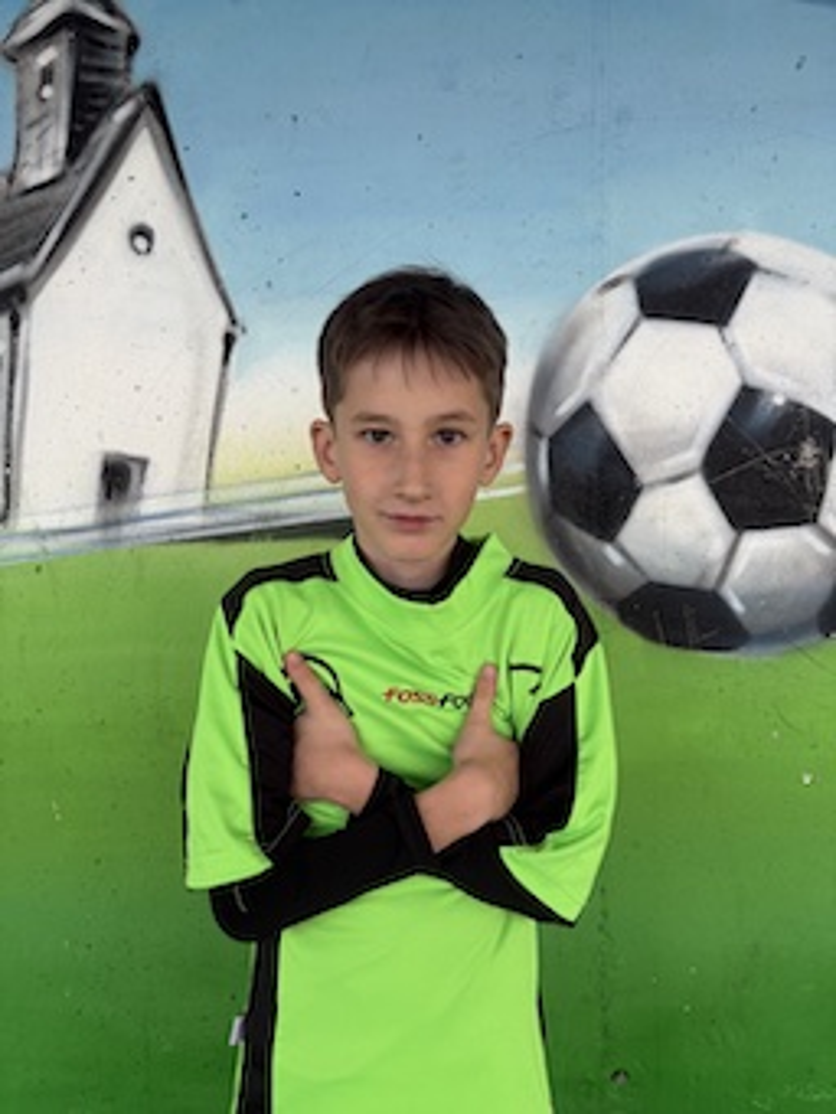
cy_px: 557
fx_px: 837
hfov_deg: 53.1
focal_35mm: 26
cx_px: 418
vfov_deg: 67.3
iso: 125
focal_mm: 5.96
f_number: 1.6
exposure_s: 1/63
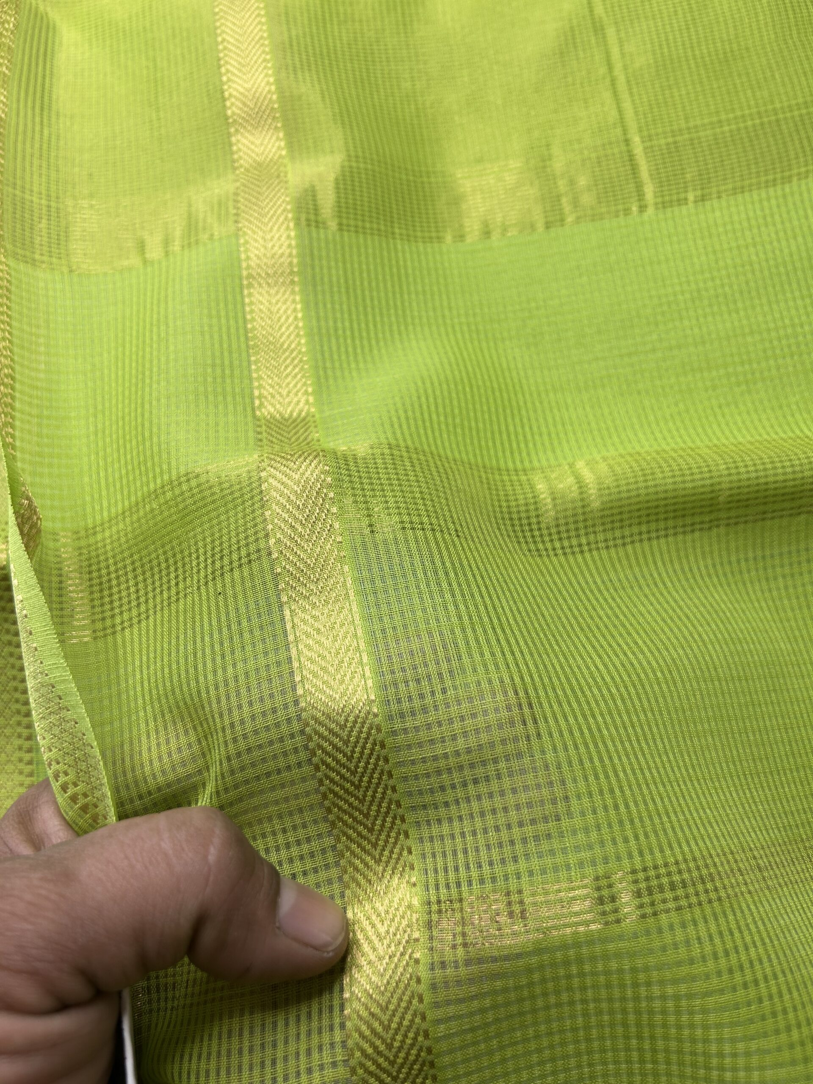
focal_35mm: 26
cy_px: 542
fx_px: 814
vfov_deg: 67.3
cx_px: 406
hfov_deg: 53.1
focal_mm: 5.7
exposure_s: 1/203
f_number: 1.5
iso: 40
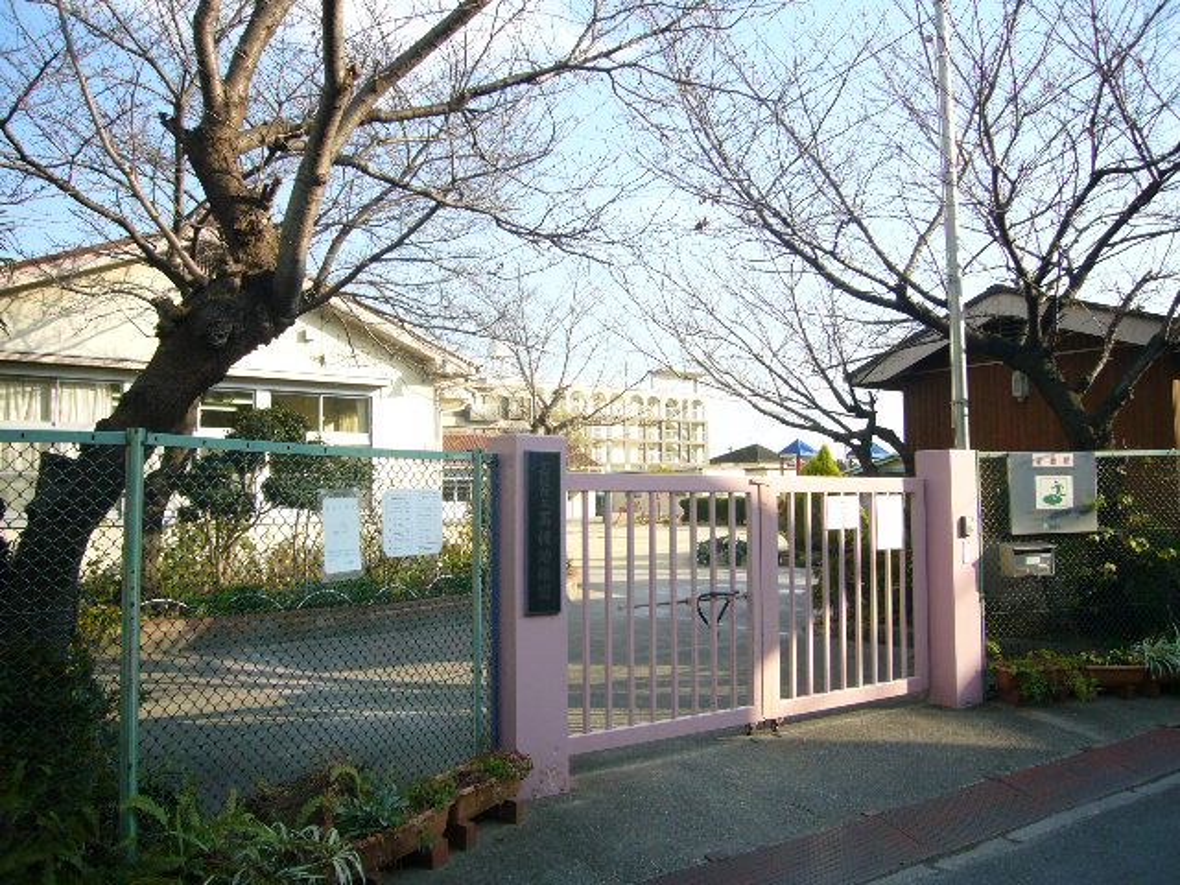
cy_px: 442
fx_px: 954
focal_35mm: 28
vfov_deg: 49.7
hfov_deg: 63.4
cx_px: 590
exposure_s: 1/125
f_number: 5.6
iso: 80
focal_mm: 4.6
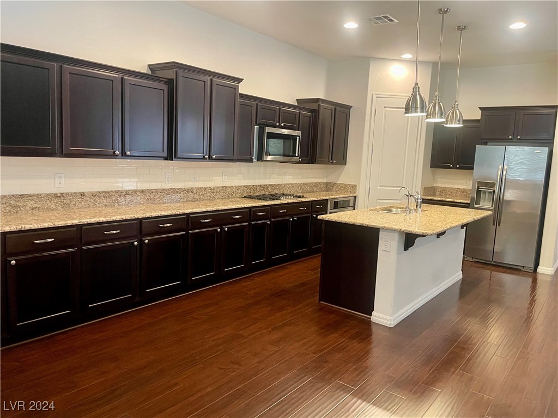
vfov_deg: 53.1
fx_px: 419
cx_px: 279
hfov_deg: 67.3
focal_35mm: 26
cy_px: 209
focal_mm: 4.2
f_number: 1.6
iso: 500
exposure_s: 1/60
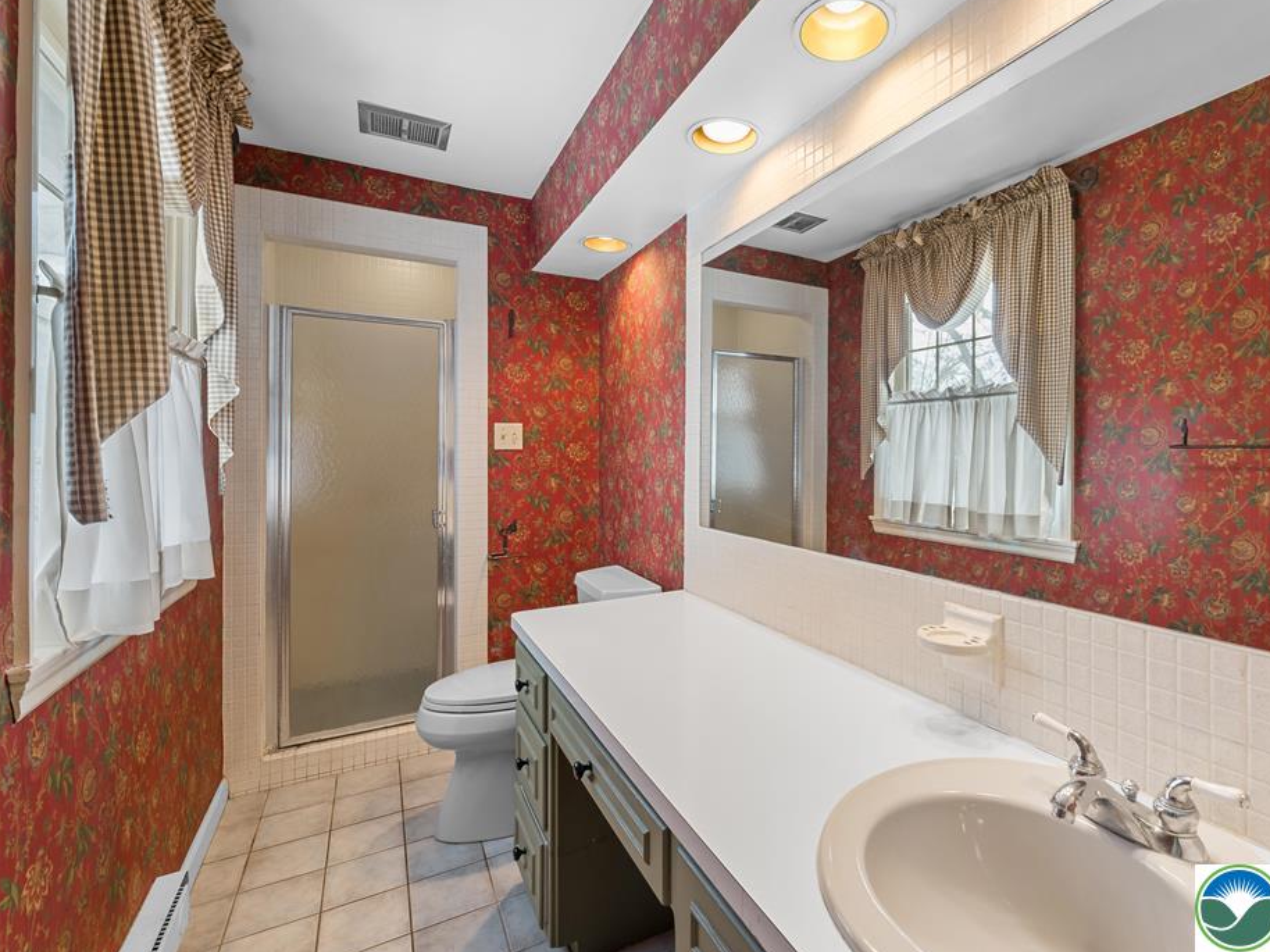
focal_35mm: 16
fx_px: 587
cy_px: 460
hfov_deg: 93.6
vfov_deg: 78.1
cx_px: 742
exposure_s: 1/6
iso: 250
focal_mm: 14
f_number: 9
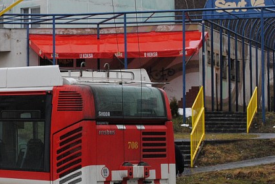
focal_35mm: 147
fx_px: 1124
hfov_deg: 13.6
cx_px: -55
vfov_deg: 9.4
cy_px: 66
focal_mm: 40
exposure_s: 1/250
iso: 400
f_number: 8
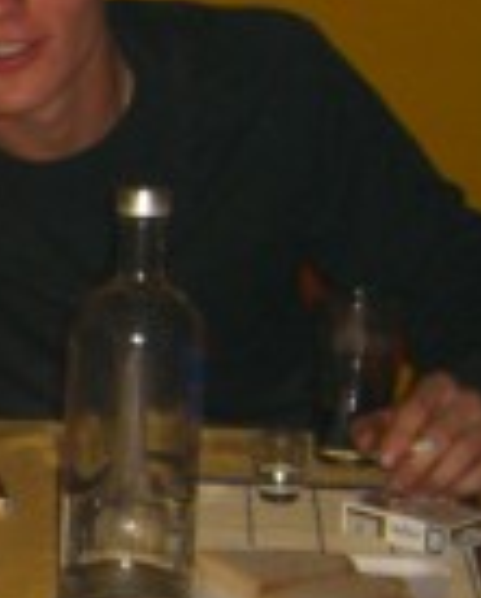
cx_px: -468
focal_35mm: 161
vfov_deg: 11.9
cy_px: 386
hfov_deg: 9.1
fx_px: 2856
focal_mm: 7.9
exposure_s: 1/60
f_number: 2.8
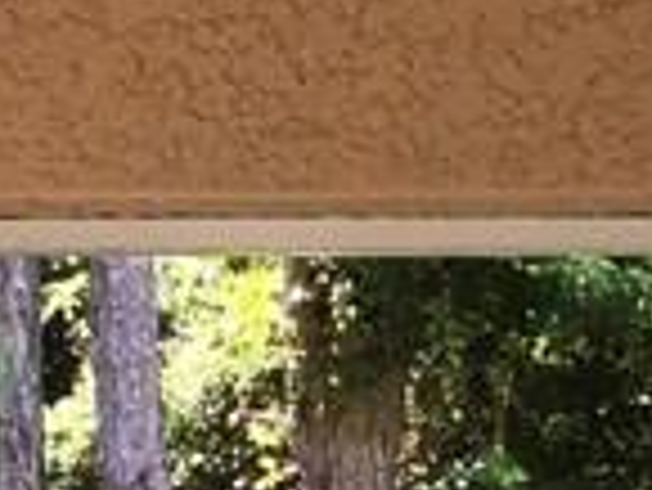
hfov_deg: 9.5
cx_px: 881
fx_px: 3864
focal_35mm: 205
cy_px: 1200
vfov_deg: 6.8
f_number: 2.2
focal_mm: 4.15
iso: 25
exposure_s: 1/120
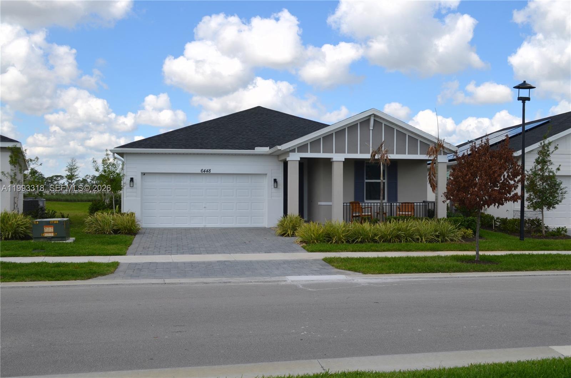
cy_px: 189
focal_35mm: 39
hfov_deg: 49.7
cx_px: 286
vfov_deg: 34.0
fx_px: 617
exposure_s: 1/250
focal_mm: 26
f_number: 8
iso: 100
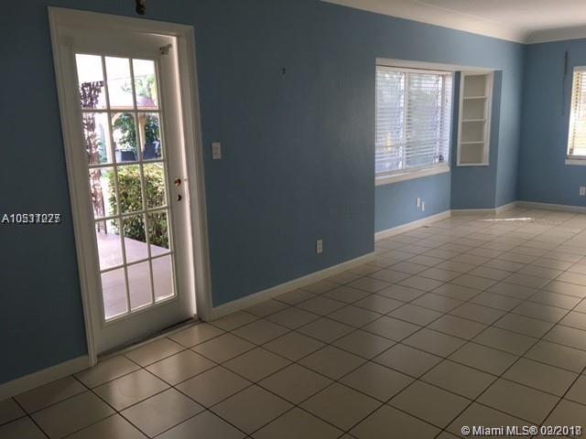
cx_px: 293
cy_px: 220
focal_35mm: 29
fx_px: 491
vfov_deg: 48.2
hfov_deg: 61.7
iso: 32
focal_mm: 4.15
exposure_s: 1/15
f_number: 2.2
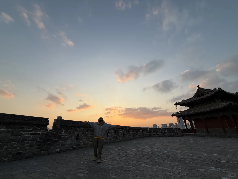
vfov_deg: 85.7
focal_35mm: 14
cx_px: 119
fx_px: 96
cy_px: 90
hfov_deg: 102.1
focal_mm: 2.22
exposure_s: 1/313
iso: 50
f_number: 2.2
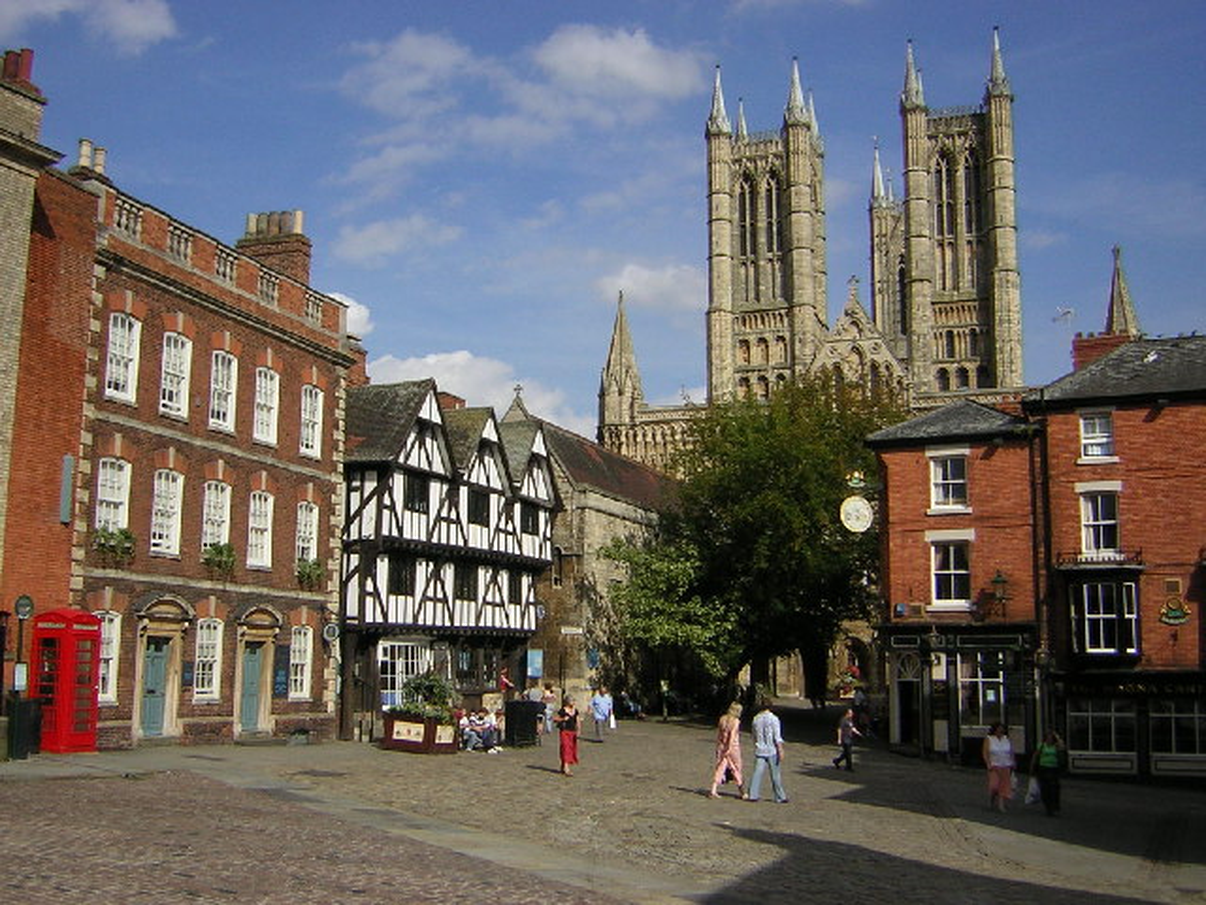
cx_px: 603
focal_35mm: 36
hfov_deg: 51.4
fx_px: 1254
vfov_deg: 39.7
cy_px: 452
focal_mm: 4.7
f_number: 5.2
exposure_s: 1/654
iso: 50
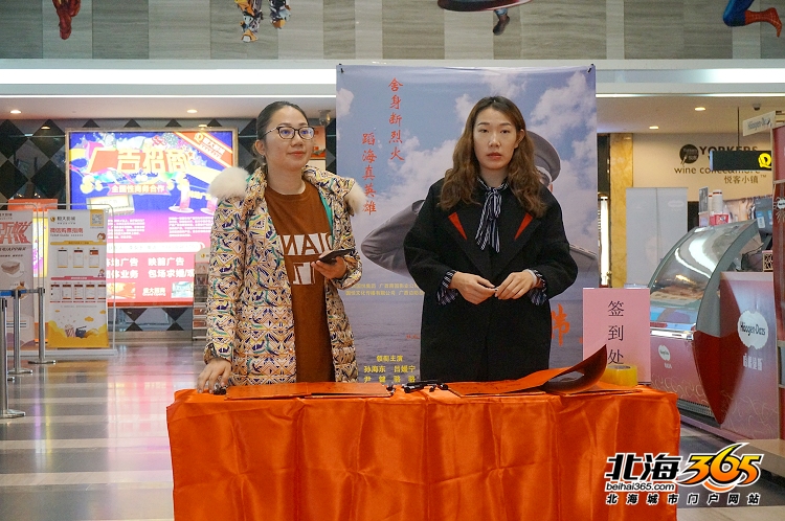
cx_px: 392
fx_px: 1274
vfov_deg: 23.1
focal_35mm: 58
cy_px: 260
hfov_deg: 34.2
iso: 3200
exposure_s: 1/80
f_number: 5.6
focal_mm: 39
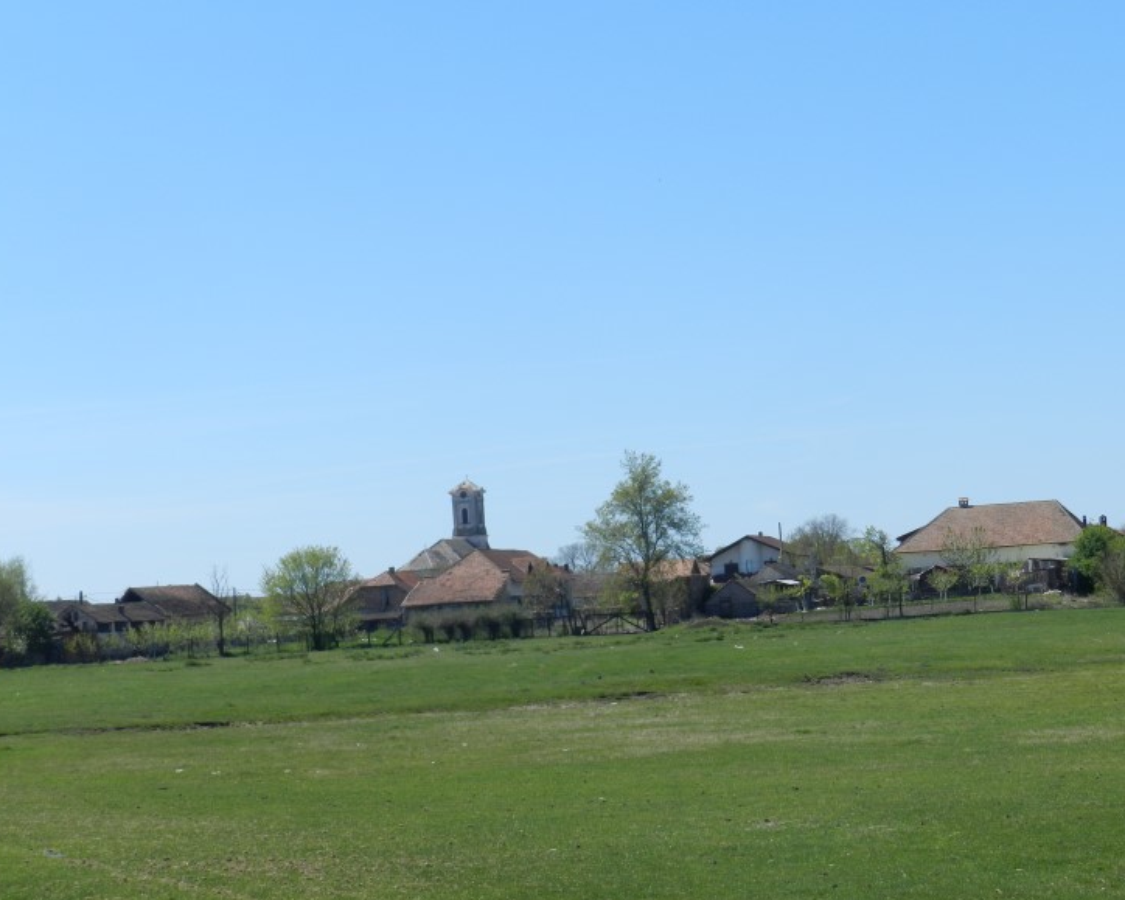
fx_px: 2730
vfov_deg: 18.7
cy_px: 454
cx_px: 555
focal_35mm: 82
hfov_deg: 23.3
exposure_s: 1/1000
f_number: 4.8
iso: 160
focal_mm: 13.5
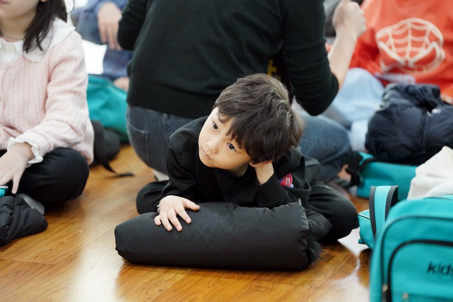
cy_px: 151
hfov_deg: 10.3
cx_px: 226
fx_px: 2516
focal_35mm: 200
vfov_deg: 6.9
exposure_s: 1/250
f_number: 2.8
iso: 3200
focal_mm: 200
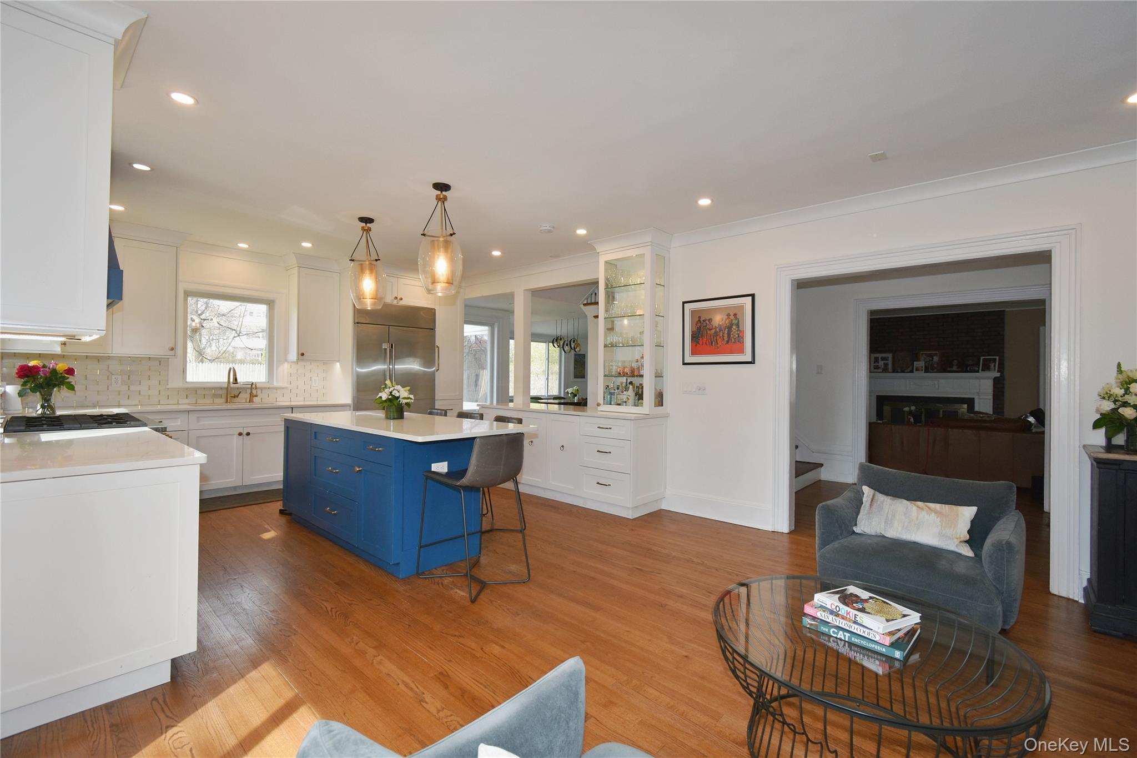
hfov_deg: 100.4
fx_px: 474
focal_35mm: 15
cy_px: 379
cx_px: 568
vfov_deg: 77.3
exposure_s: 1/100
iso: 200
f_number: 5
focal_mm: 10
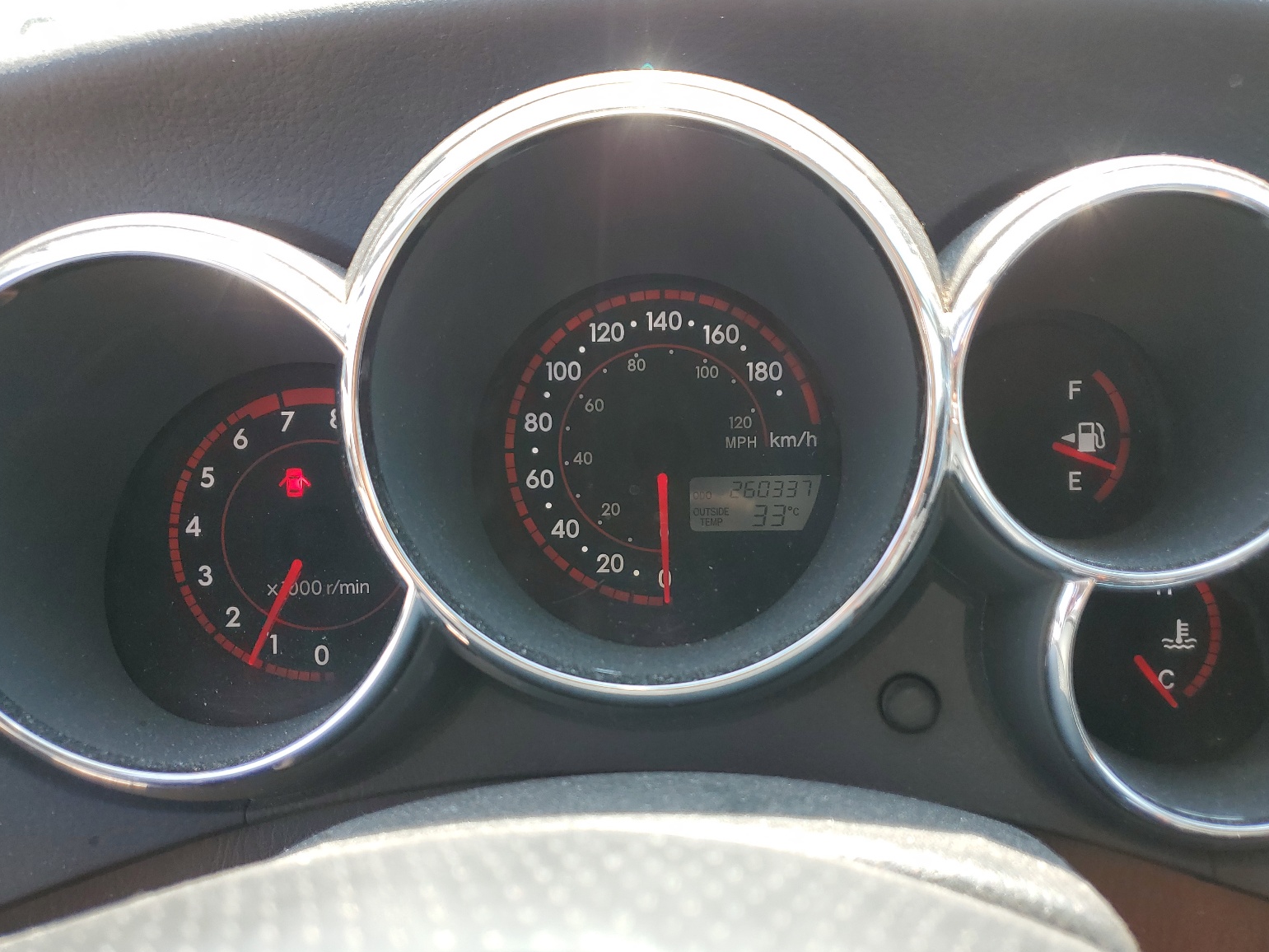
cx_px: 639
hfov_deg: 65.3
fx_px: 990
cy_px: 467
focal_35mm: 27
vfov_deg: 51.4
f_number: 1.5
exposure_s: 1/227
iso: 50
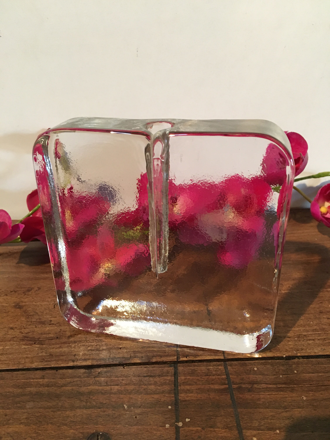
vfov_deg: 61.7
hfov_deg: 48.2
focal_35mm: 29
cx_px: 165
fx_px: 369
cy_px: 220
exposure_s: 1/17
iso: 250
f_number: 2.2
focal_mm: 4.15
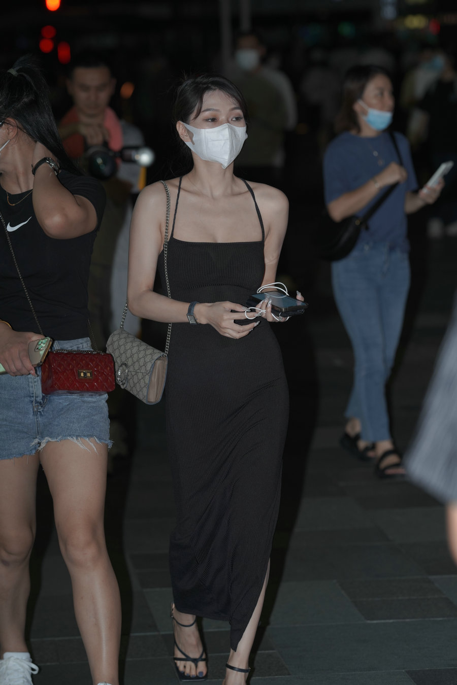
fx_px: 2570
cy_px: 342
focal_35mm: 135
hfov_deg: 10.2
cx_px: 228
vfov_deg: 15.2
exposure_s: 1/200
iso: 400
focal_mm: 135
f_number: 4
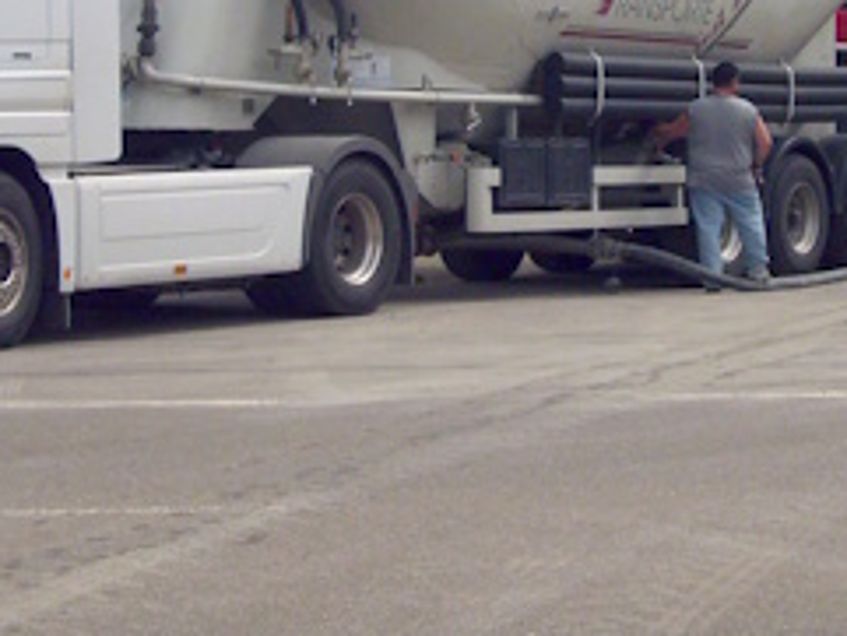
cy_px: 130
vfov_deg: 11.4
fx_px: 3182
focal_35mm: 130
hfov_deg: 15.1
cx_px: 531
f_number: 7.1
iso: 80
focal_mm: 8.1
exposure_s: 1/400
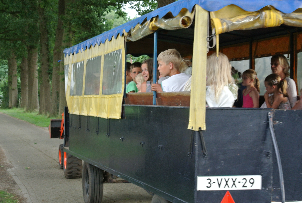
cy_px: 102
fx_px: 681
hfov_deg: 25.0
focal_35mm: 81
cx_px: 151
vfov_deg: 16.9
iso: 400
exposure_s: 1/100
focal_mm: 30
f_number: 5.6
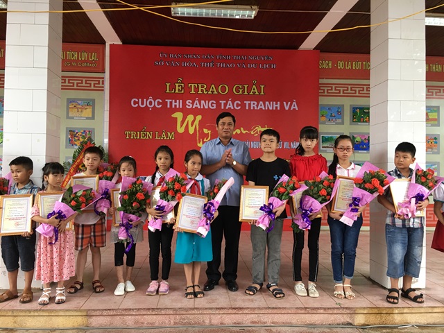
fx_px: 372
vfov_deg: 48.2
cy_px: 166
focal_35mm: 29
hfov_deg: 61.7
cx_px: 222
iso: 50
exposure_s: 1/33
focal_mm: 4.15
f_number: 2.2
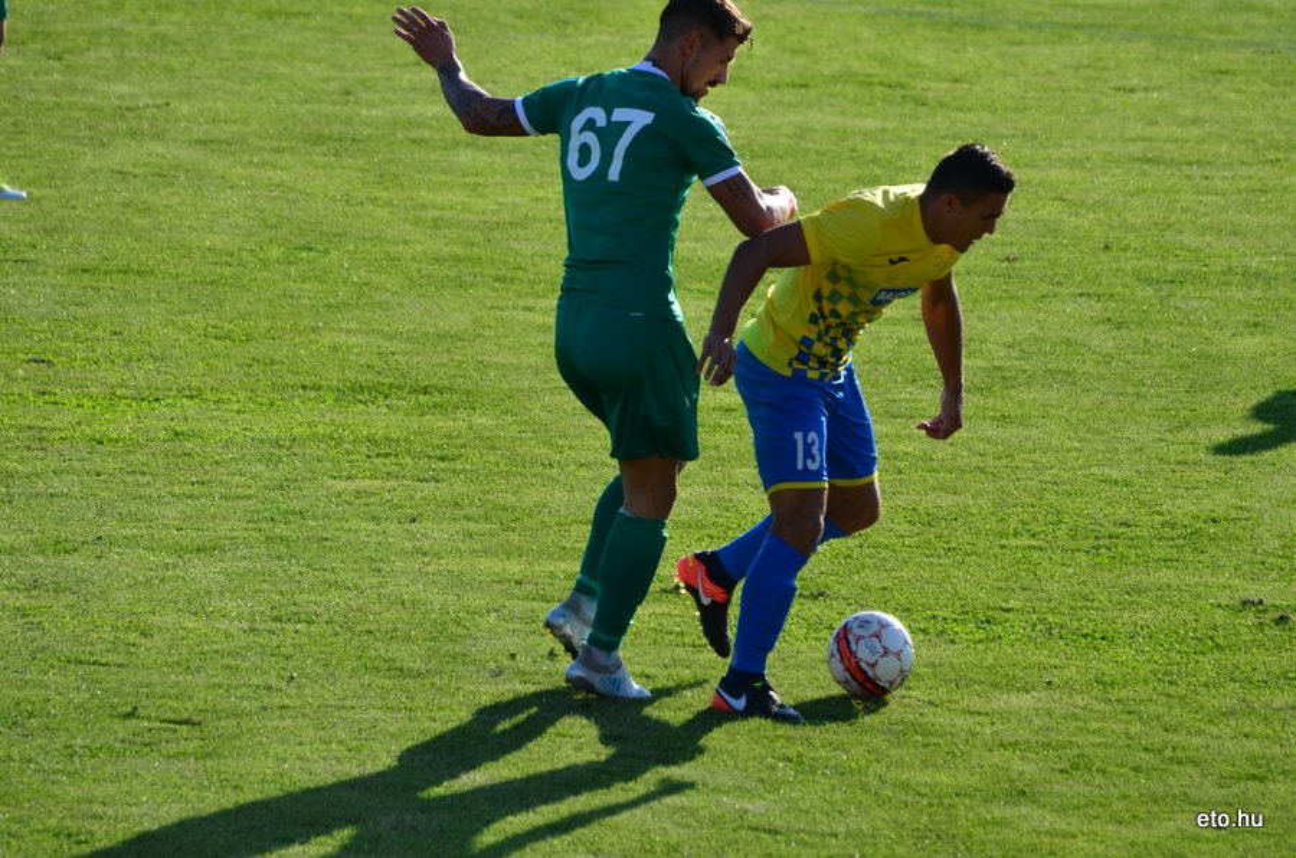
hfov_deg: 5.7
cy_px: 429
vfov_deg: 3.8
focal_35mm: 360
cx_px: 648
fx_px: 12932
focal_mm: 240
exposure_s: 1/1250
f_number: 5.6
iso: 400
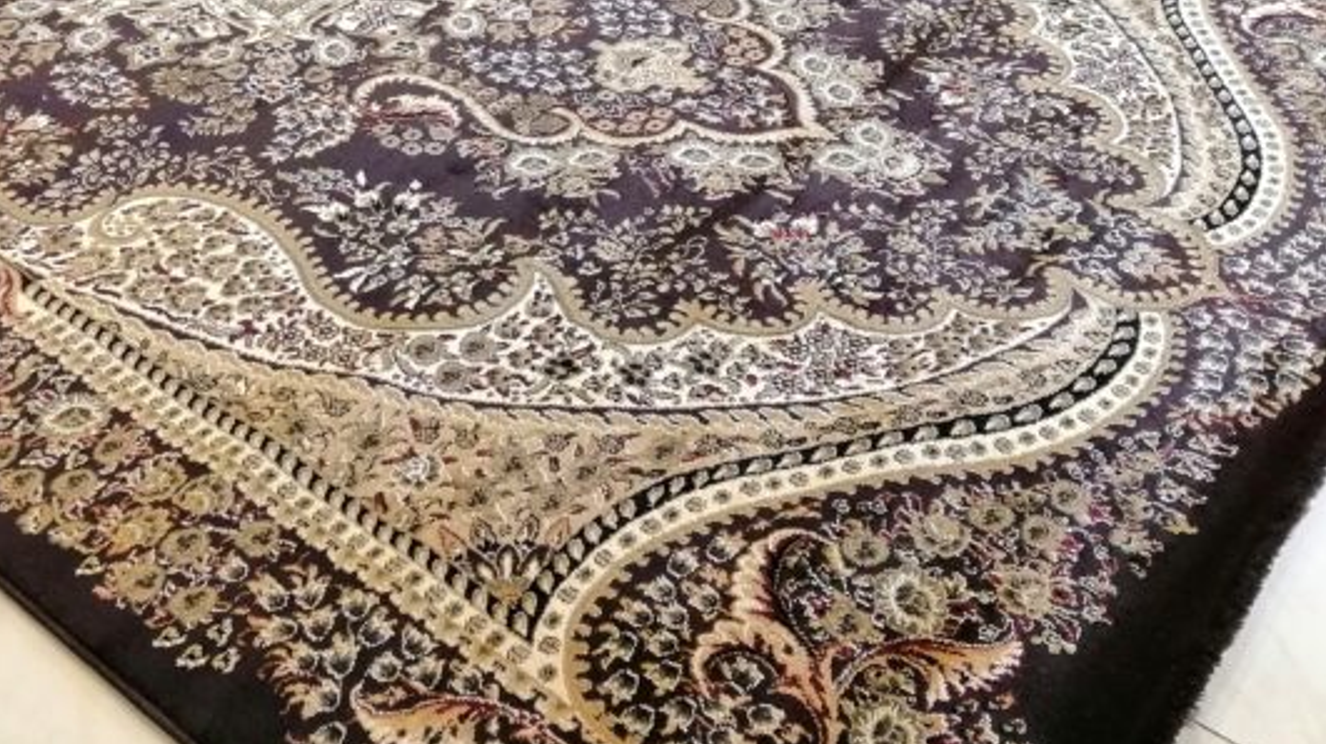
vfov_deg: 28.8
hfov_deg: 48.9
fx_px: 1441
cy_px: 255
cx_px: 492
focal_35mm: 41
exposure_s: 1/25
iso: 320
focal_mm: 3.81
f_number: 2.2
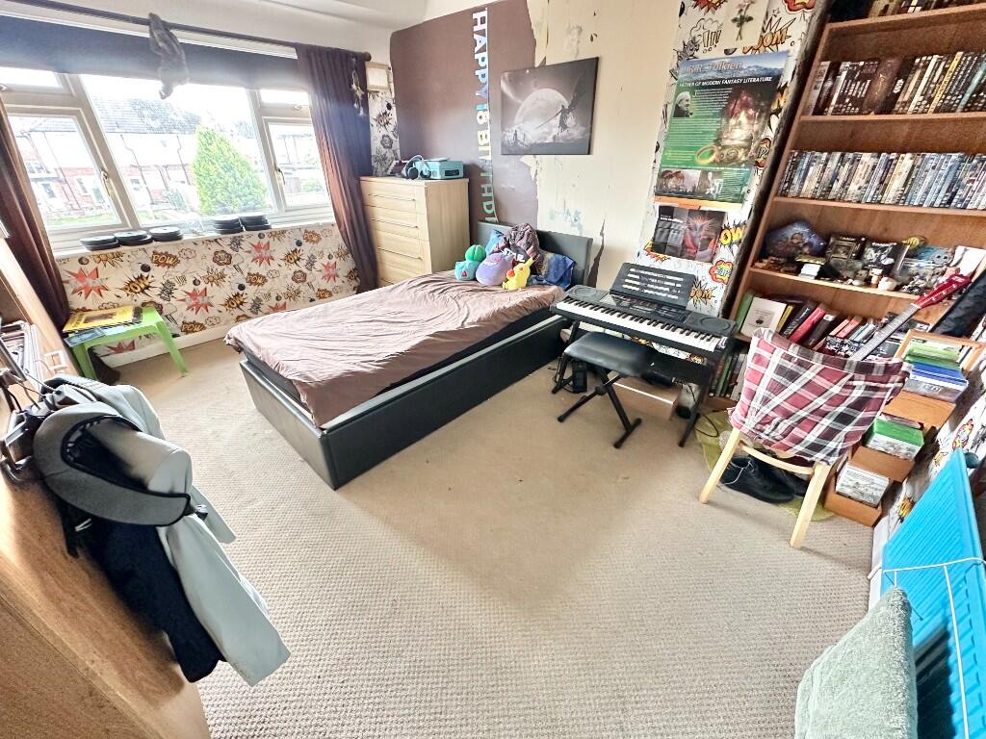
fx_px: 399
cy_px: 370
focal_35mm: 14
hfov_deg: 102.1
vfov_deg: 85.7
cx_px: 493
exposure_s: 1/77
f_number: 2.2
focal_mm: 2.22
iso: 320
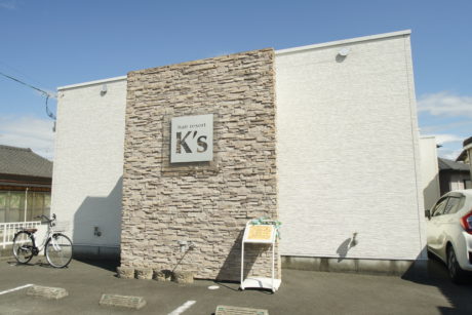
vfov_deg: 53.2
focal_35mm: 24
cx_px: 236
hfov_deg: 73.7
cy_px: 158
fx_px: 315
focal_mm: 16
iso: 200
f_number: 8
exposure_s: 1/500
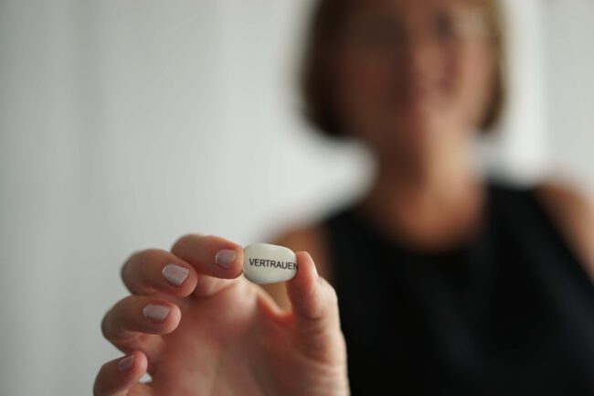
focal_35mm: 55
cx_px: 297
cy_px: 198
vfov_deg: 24.6
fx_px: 907
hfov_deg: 36.3
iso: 250
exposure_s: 1/200
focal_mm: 55
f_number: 1.8
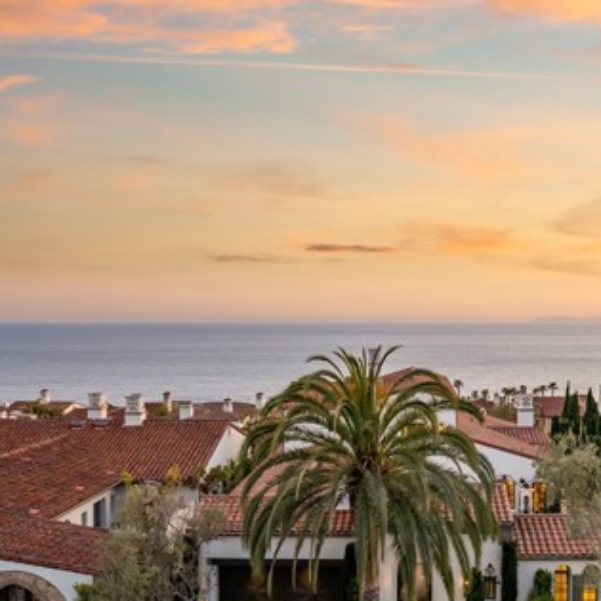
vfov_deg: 43.7
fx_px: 746
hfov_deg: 43.2
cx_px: 408
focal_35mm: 38
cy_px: 345
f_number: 2.8
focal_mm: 8.38
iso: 100
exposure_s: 1/100
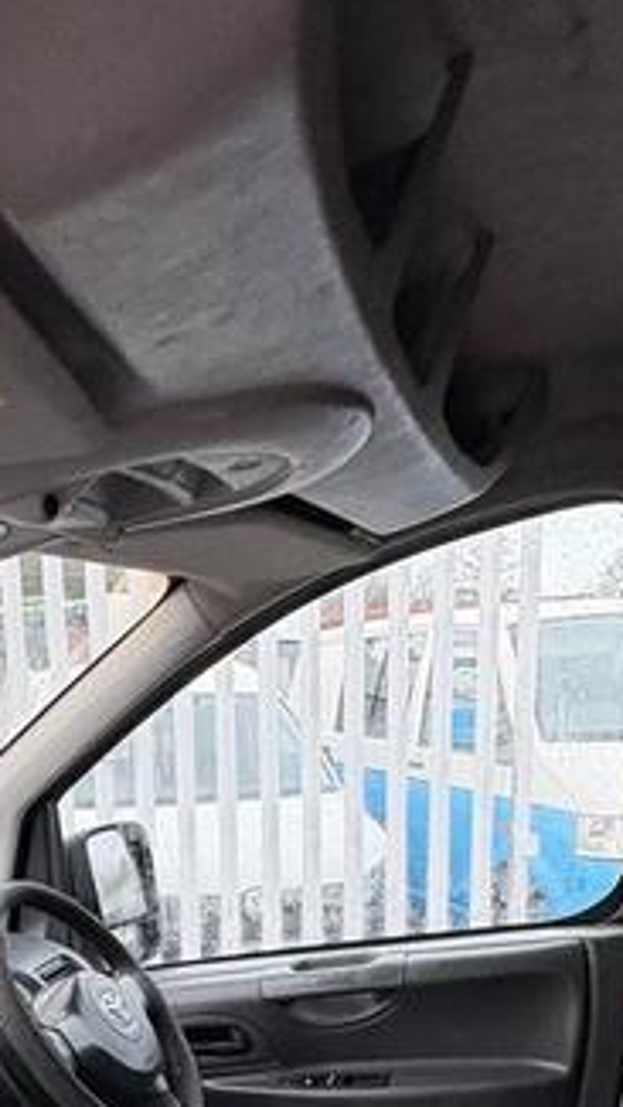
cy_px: 1039
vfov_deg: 43.3
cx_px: 71
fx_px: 1232
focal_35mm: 42
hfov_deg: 27.4
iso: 50
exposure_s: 1/99
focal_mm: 2.22
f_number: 2.2
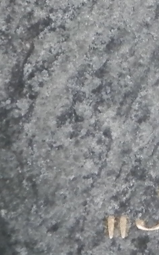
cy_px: -218
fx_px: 4734
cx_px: 628
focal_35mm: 683
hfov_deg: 1.9
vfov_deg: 3.1
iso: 200
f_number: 4.5
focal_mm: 19
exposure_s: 1/40
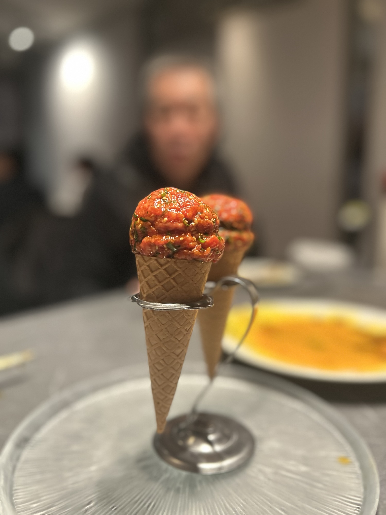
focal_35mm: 26
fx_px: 387
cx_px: 193
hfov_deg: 53.1
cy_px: 258
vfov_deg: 67.3
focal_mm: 5.7
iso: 320
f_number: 1.5
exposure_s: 1/50
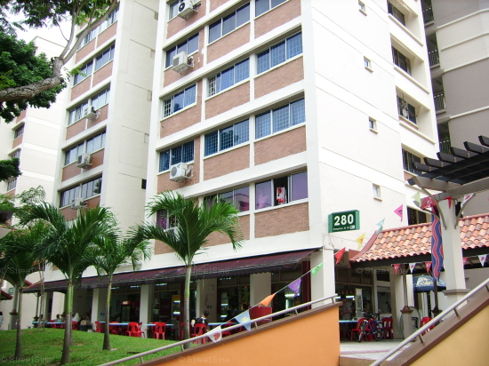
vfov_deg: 40.7
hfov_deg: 52.6
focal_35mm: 35
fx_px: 494
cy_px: 183
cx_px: 244
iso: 100
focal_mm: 5.95
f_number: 2.8
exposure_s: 1/148
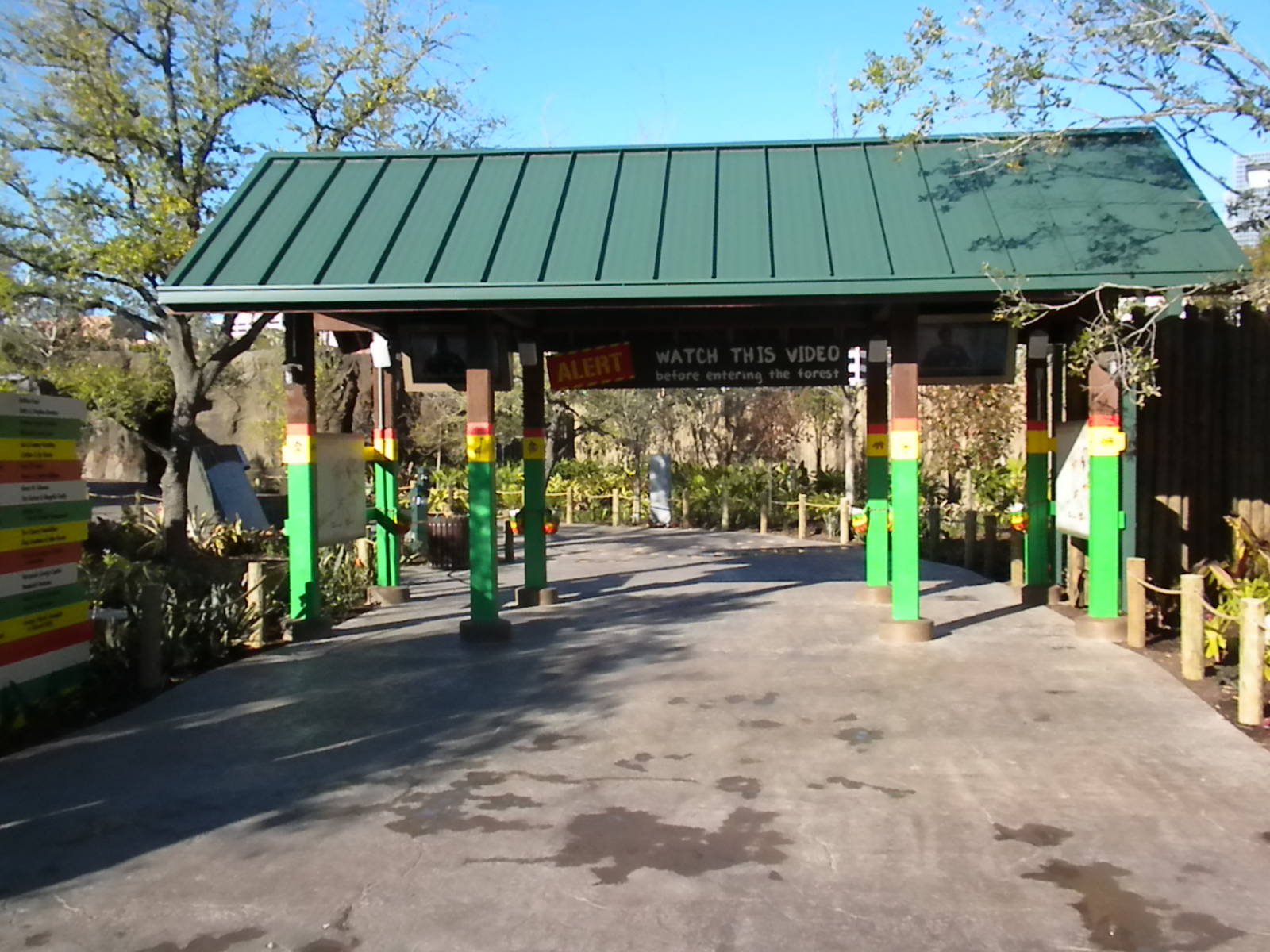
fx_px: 1357
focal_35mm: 37
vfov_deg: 38.7
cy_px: 476
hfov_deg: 50.1
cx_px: 635
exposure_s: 1/350
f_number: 10
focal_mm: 6.6
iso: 640
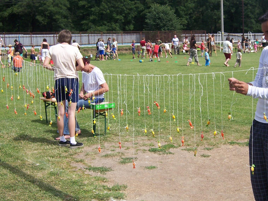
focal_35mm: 66
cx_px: 178
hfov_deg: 29.2
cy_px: 98
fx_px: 511
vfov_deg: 22.3
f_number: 4
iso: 80
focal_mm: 8.2
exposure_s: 1/750
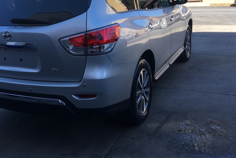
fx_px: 282
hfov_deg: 44.8
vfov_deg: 31.0
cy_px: 54
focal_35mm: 43
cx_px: 80
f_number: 2.2
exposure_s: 1/481
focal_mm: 4.15
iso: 25
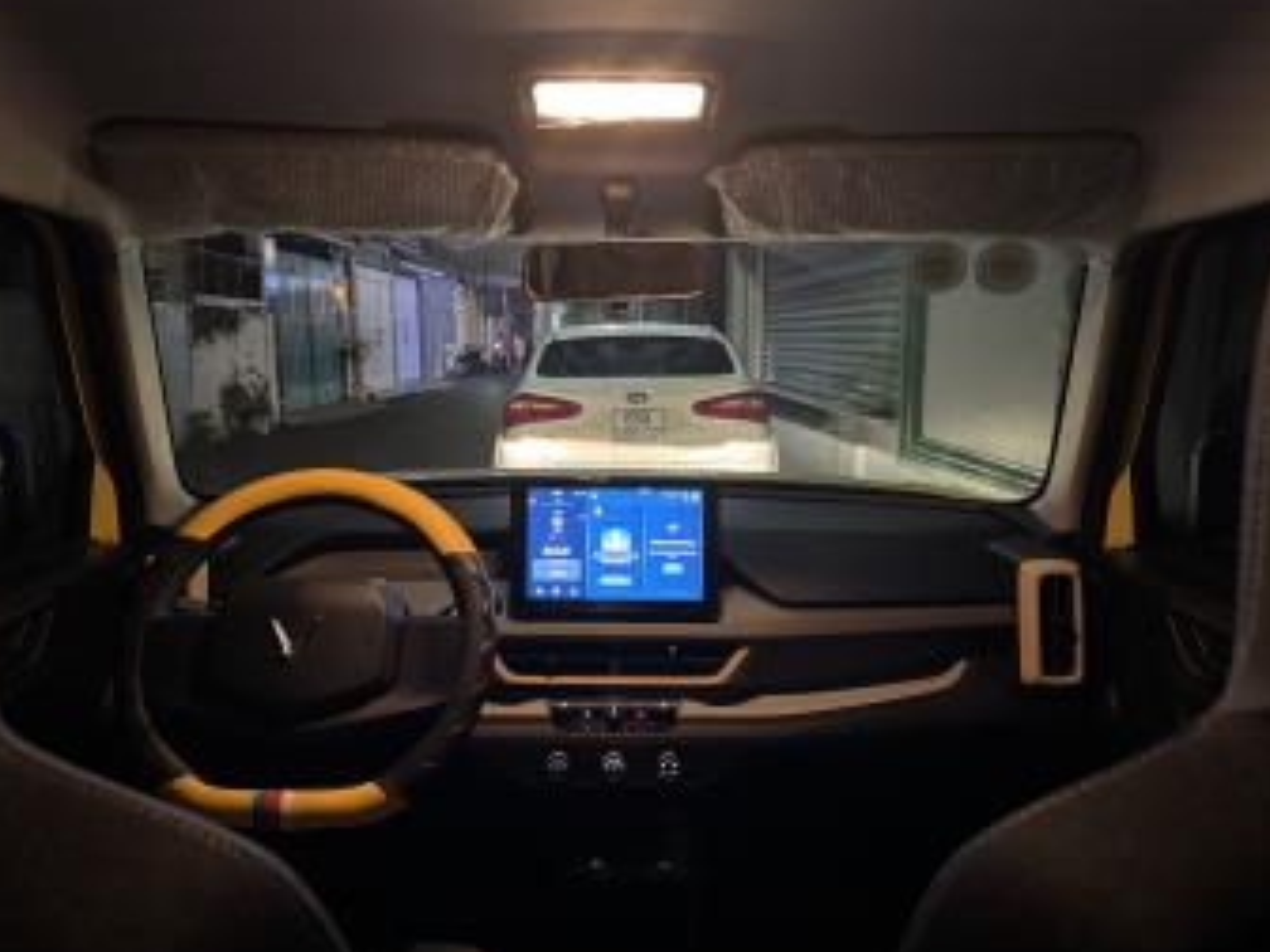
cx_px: 624
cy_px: 476
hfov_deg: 69.4
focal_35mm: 25
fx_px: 917
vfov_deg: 54.9
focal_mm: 6.76
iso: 800
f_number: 1.78
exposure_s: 1/25
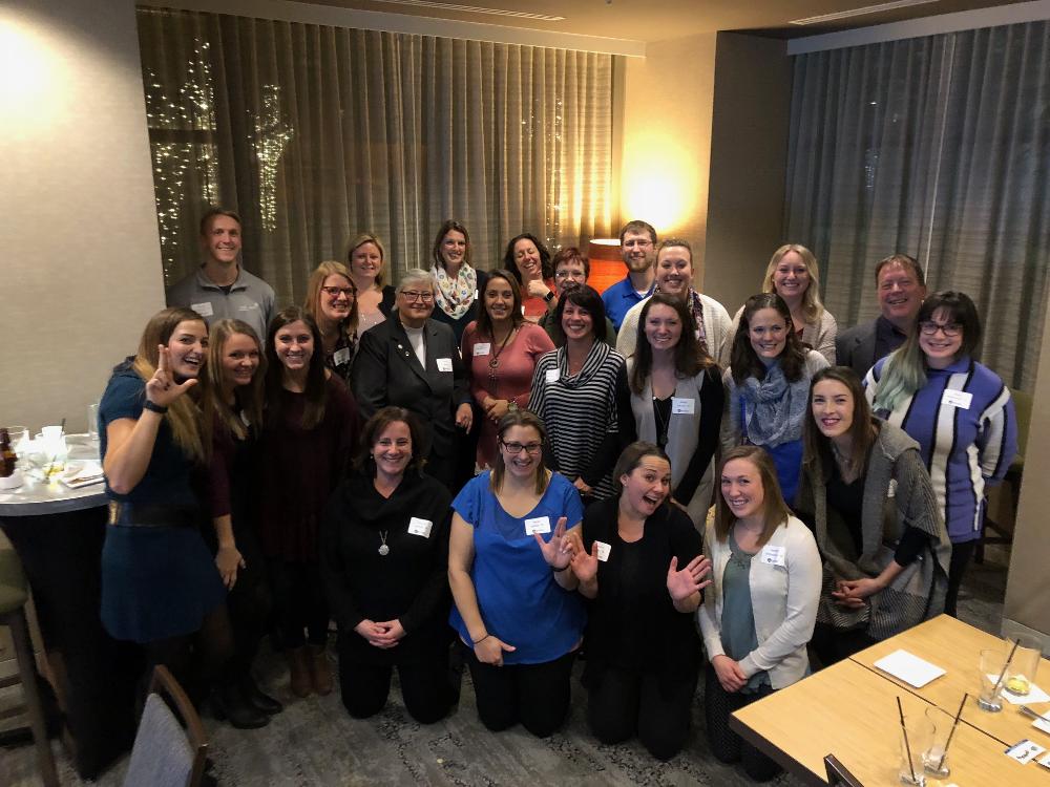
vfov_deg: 49.7
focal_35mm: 28
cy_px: 394
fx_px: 849
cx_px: 525
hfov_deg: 63.4
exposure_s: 1/4
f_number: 1.8
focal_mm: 3.99
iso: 160
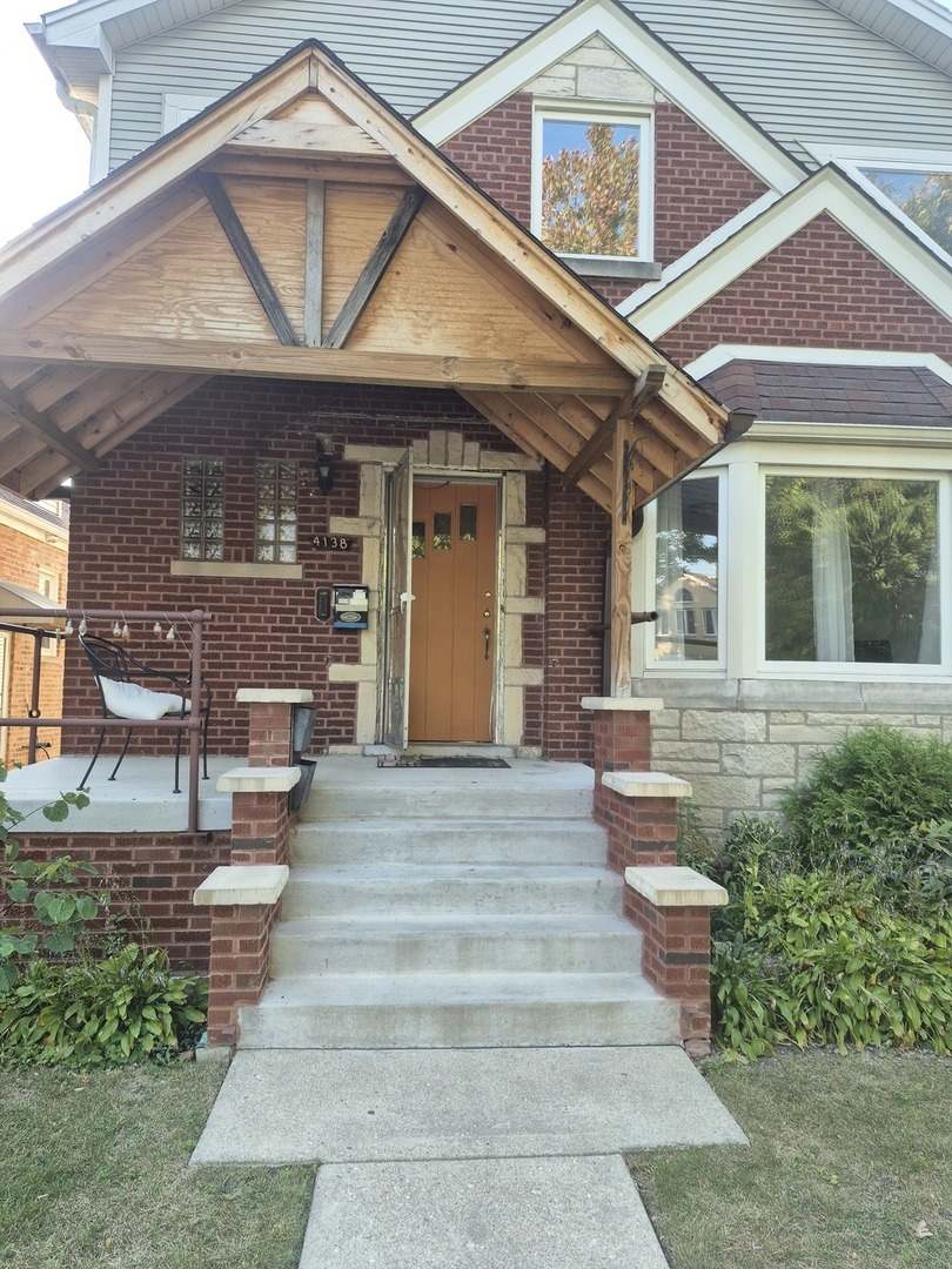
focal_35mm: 23
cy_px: 634
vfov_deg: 73.9
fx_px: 843
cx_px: 476
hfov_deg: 58.9
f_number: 1.8
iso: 40
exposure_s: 1/180
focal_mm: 5.4
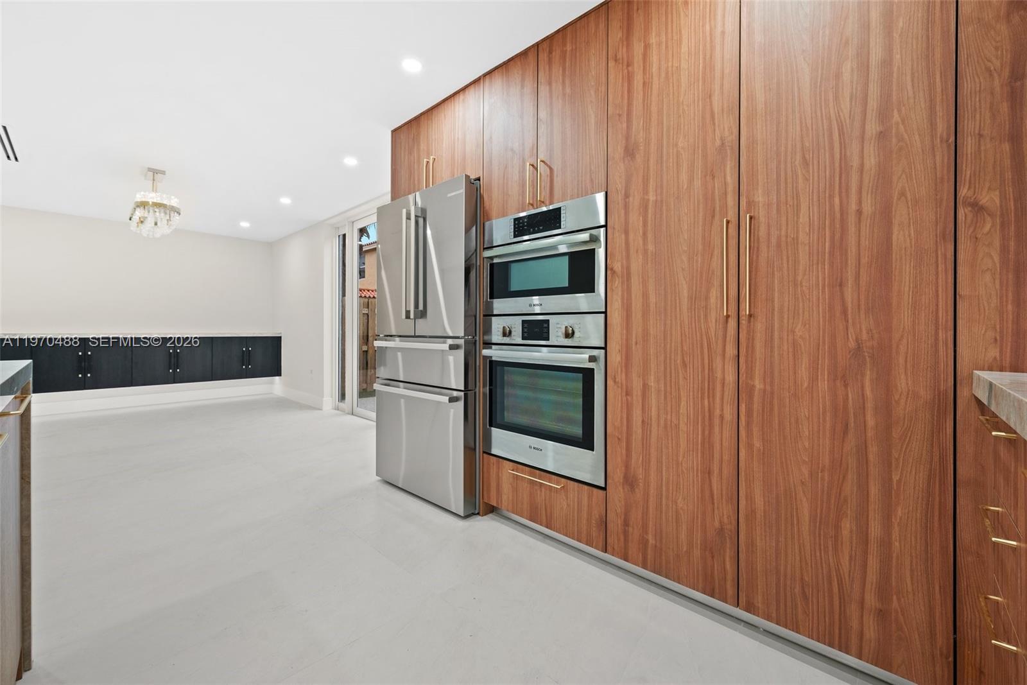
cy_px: 342
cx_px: 514
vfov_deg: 81.2
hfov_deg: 104.2
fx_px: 399
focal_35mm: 14
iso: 900
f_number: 8
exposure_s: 1/13
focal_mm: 14
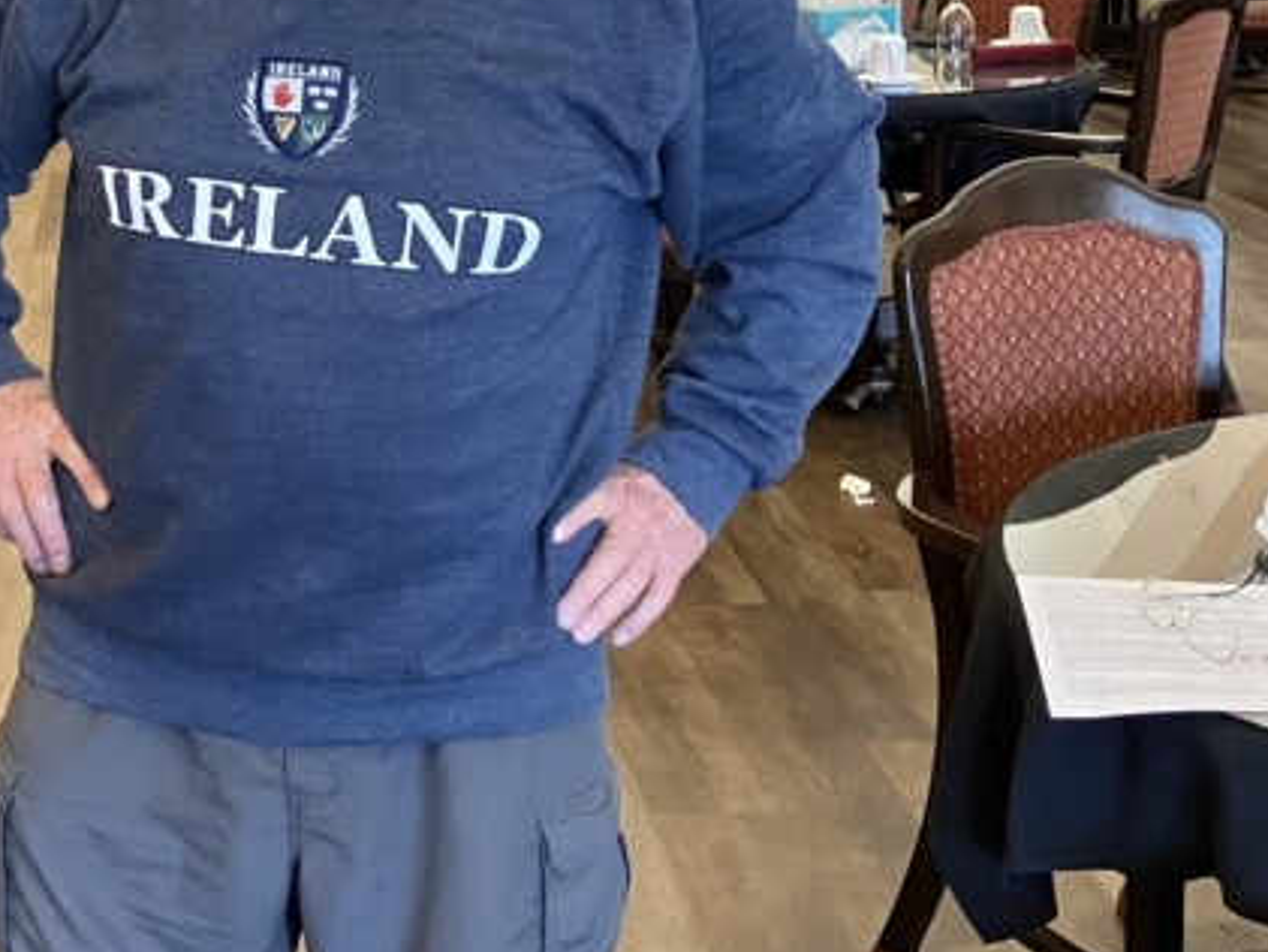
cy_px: 191
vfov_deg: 28.0
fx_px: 1869
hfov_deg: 36.2
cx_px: 255
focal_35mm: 51
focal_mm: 3.99
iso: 320
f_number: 1.8
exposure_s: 1/56
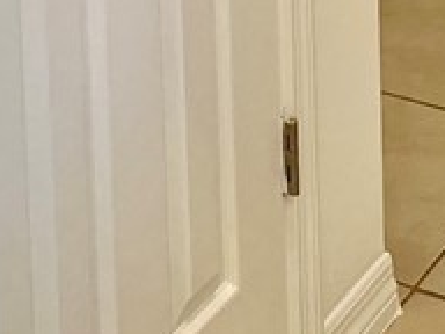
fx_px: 1787
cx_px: 160
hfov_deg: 14.2
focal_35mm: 139
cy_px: -487
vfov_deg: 9.4
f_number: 1.6
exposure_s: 1/120
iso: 80
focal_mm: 5.1
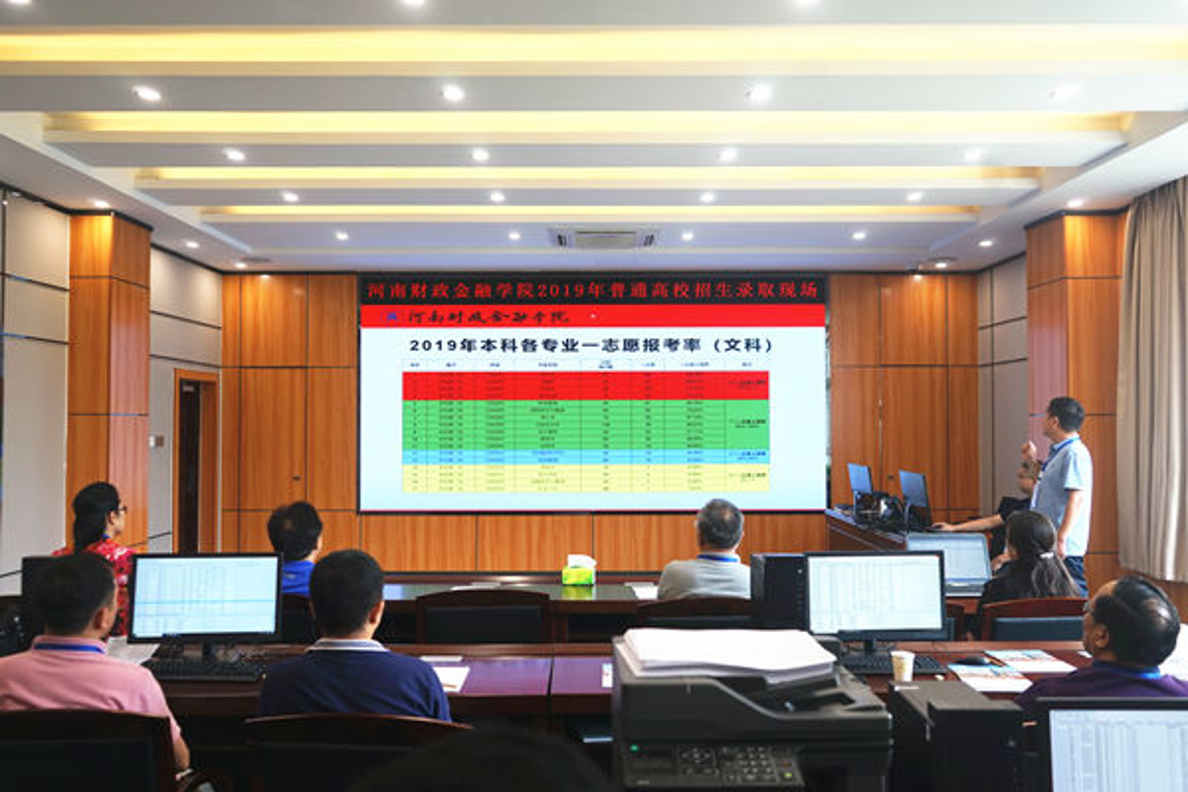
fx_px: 957
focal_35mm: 29
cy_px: 396
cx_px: 594
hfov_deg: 63.7
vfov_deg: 45.0
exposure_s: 1/60
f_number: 4
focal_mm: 29
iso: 160
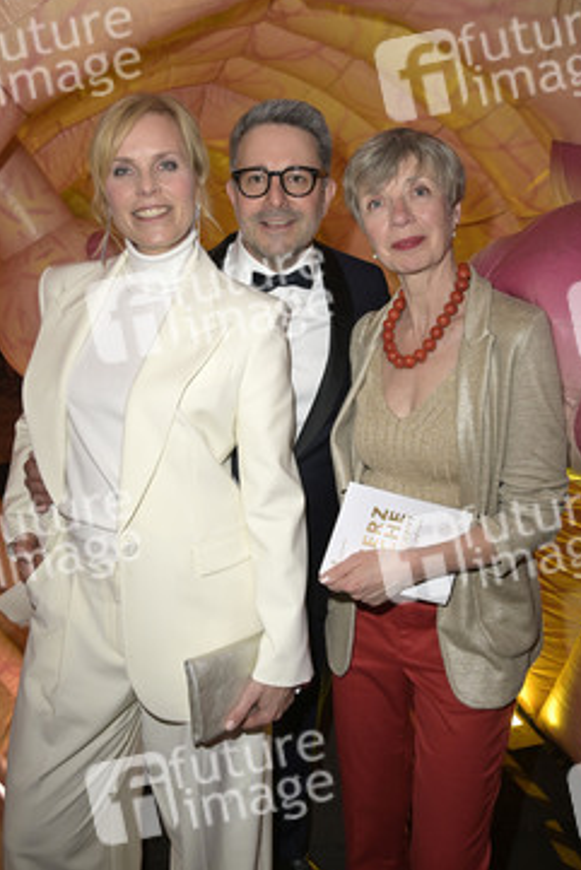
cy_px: 427
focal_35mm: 31
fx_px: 750
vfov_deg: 60.3
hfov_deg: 42.4
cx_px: 280
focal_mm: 28
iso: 1250
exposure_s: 1/60
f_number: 5.6
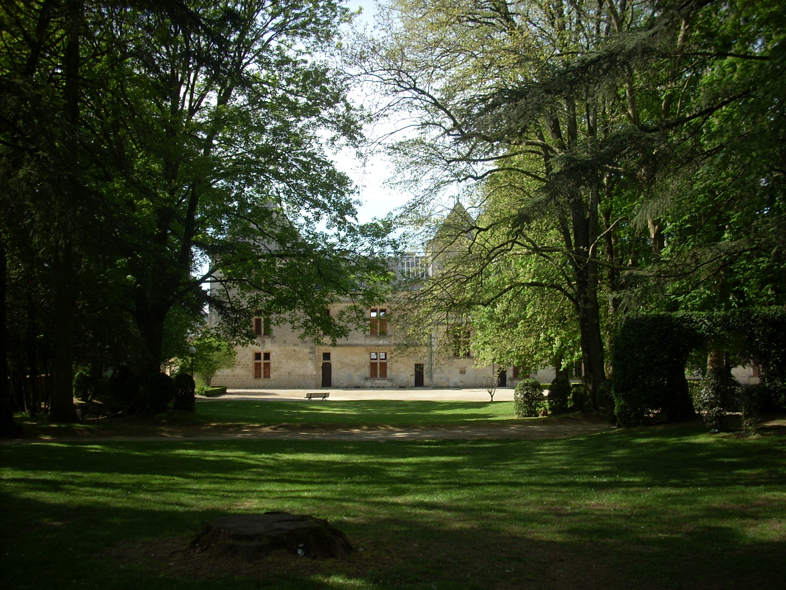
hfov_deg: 50.1
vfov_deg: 38.7
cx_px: 393
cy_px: 295
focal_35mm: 37
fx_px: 840
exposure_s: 1/155
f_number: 5.6
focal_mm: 6.2
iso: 64
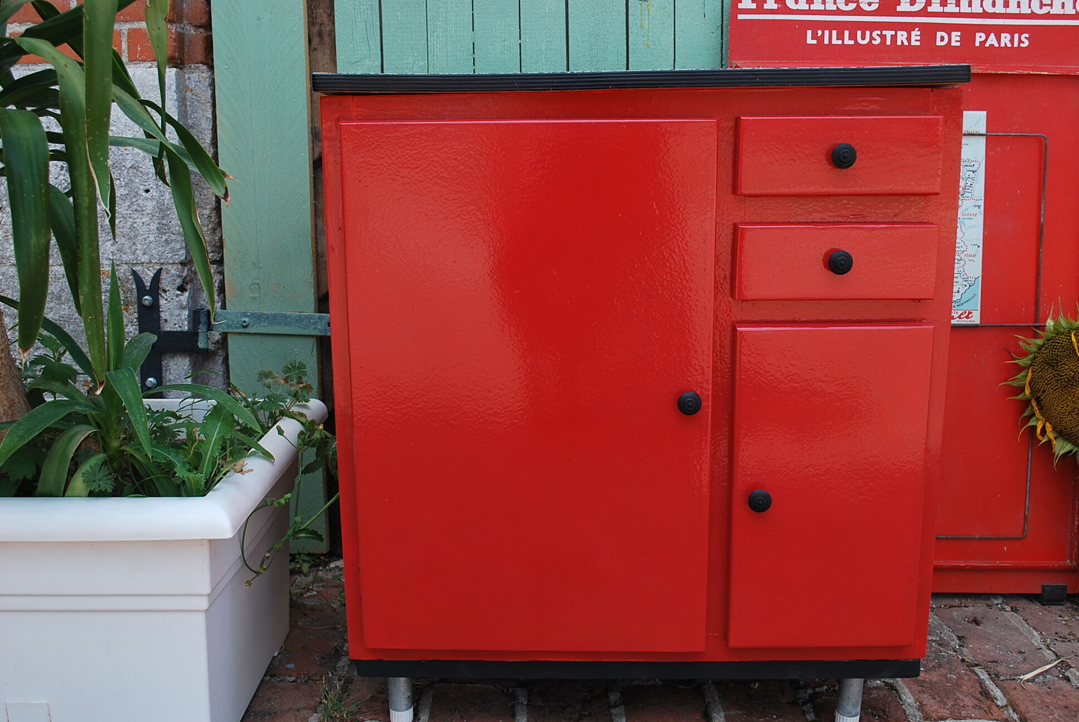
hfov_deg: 57.2
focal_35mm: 33
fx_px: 990
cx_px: 540
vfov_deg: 40.1
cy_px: 361
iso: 125
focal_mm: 22
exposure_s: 1/125
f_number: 5.6
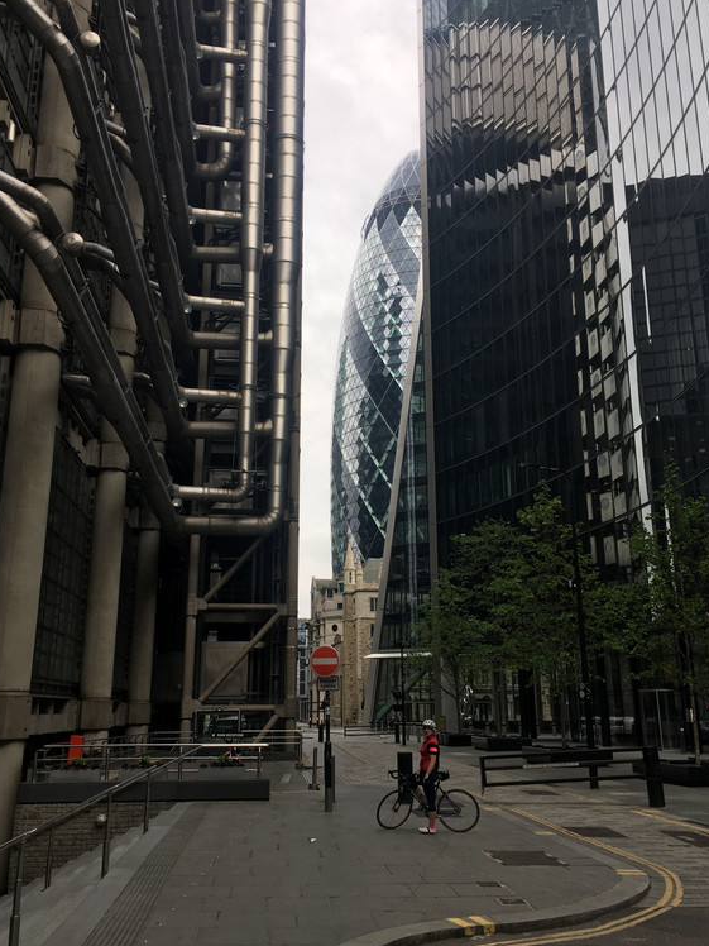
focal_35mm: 31
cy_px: 482
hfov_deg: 45.4
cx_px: 345
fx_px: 847
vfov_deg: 58.3
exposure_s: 1/530
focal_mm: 4.15
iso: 25
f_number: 2.2
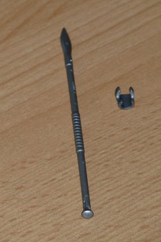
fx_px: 2710
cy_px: 123
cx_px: 85
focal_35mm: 404
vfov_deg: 5.1
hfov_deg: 3.4
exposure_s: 1/60
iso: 125
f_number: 4.9
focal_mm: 49.2
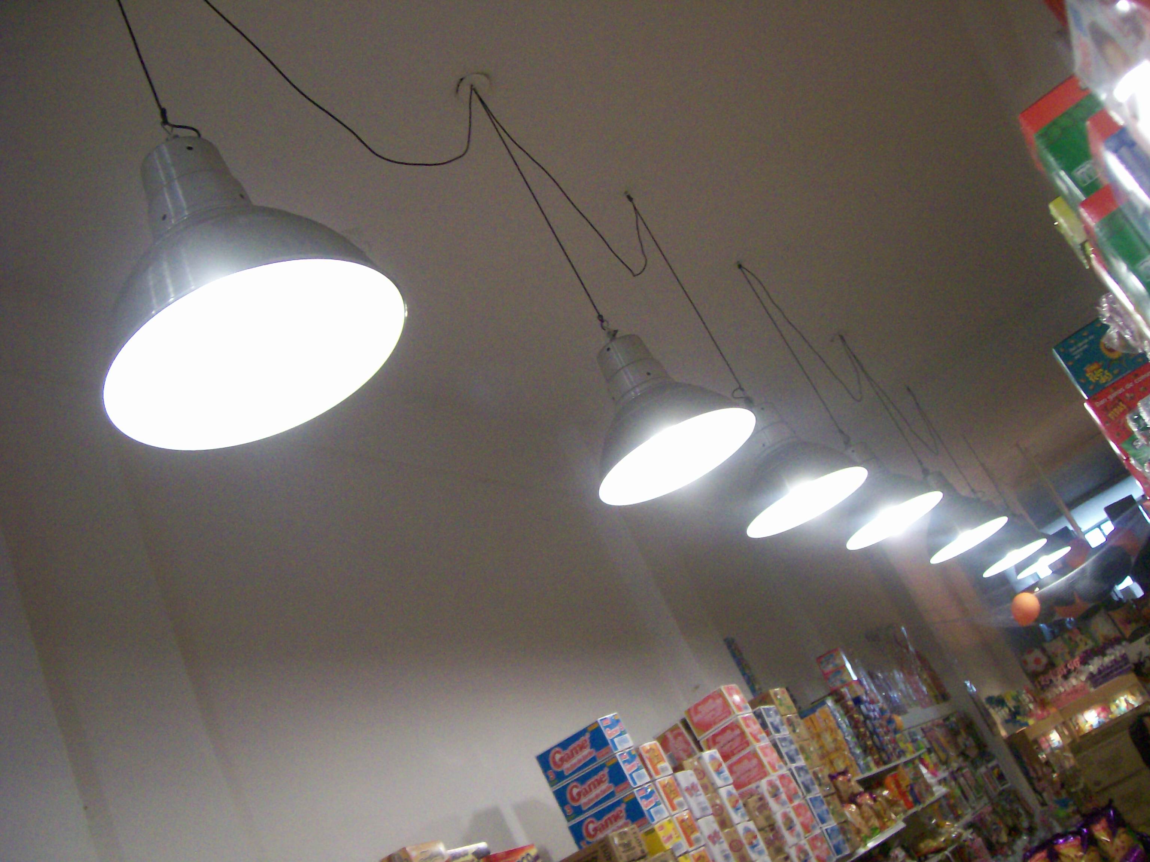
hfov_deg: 52.6
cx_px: 575
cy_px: 431
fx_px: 1163
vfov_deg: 40.7
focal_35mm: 35
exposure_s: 1/125
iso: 376
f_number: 2.8
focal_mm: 5.8
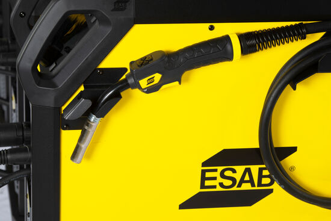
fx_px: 1030
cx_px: 166
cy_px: 110
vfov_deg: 12.2
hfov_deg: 18.3
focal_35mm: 112
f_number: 10
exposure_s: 1/40
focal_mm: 112
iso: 50
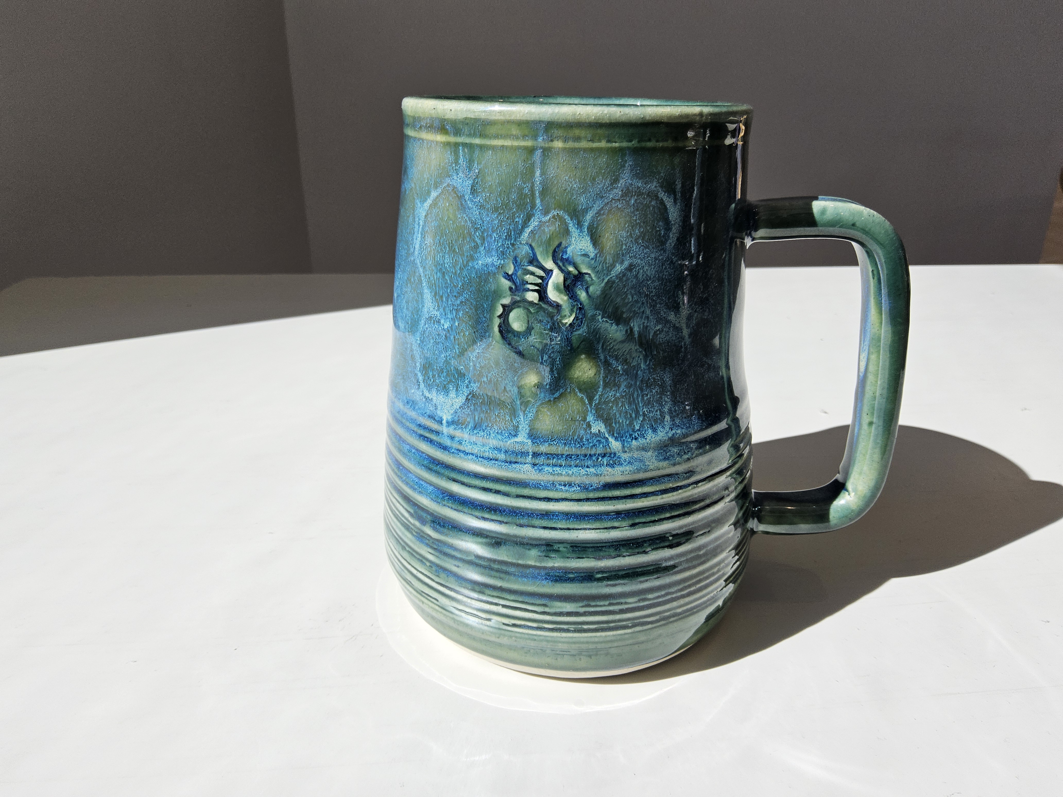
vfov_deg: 58.9
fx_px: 706
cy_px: 398
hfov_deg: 73.9
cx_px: 532
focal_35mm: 23
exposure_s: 1/120
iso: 32
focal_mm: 3.08
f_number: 2
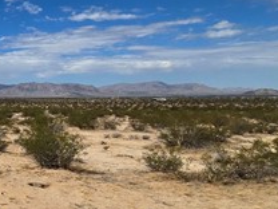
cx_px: -122
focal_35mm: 40
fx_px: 321
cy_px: 119
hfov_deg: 30.5
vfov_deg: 35.9
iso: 50
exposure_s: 1/5638
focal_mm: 2.2
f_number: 2.2
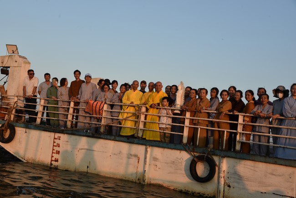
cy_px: 99
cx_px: 148
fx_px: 362
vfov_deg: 30.5
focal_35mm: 44
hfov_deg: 44.5
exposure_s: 1/250
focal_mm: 44
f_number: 8
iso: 320
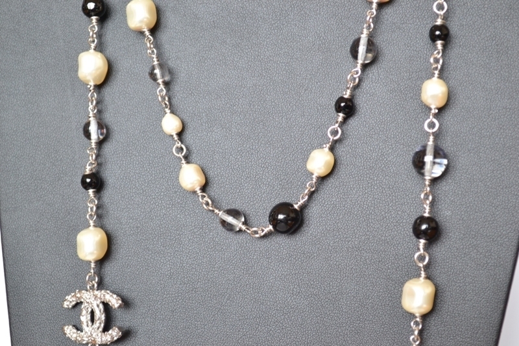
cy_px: 173
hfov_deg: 29.2
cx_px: 260
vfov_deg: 19.7
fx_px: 994
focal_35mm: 69
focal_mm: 46
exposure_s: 1/10
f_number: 5.3
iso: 800
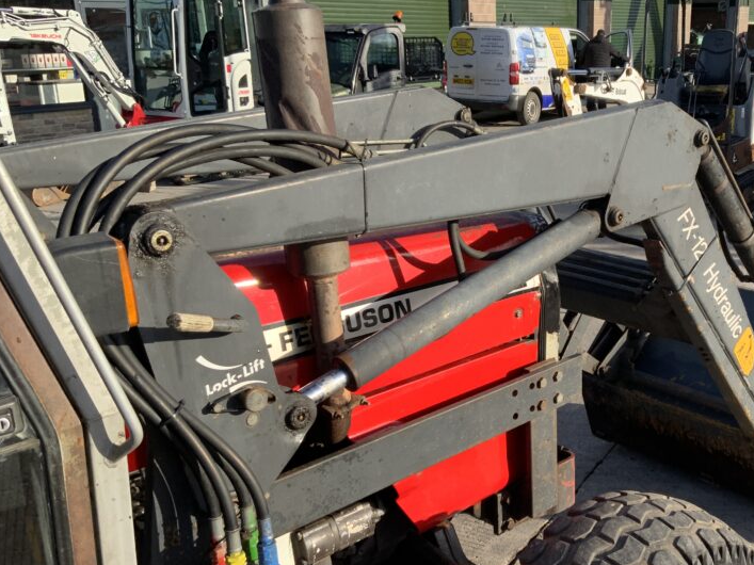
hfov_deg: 43.7
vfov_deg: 34.3
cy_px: 318
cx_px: 543
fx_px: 915
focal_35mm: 42
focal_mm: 3
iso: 16
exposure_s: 1/709
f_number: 1.8
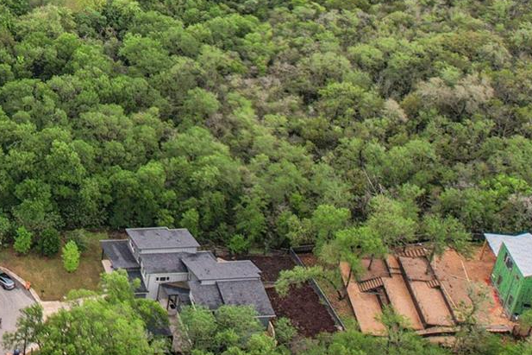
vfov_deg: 17.8
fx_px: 1078
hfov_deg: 23.6
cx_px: -204
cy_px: -70
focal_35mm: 73
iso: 100
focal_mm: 8.4
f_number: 2.8
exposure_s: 1/500
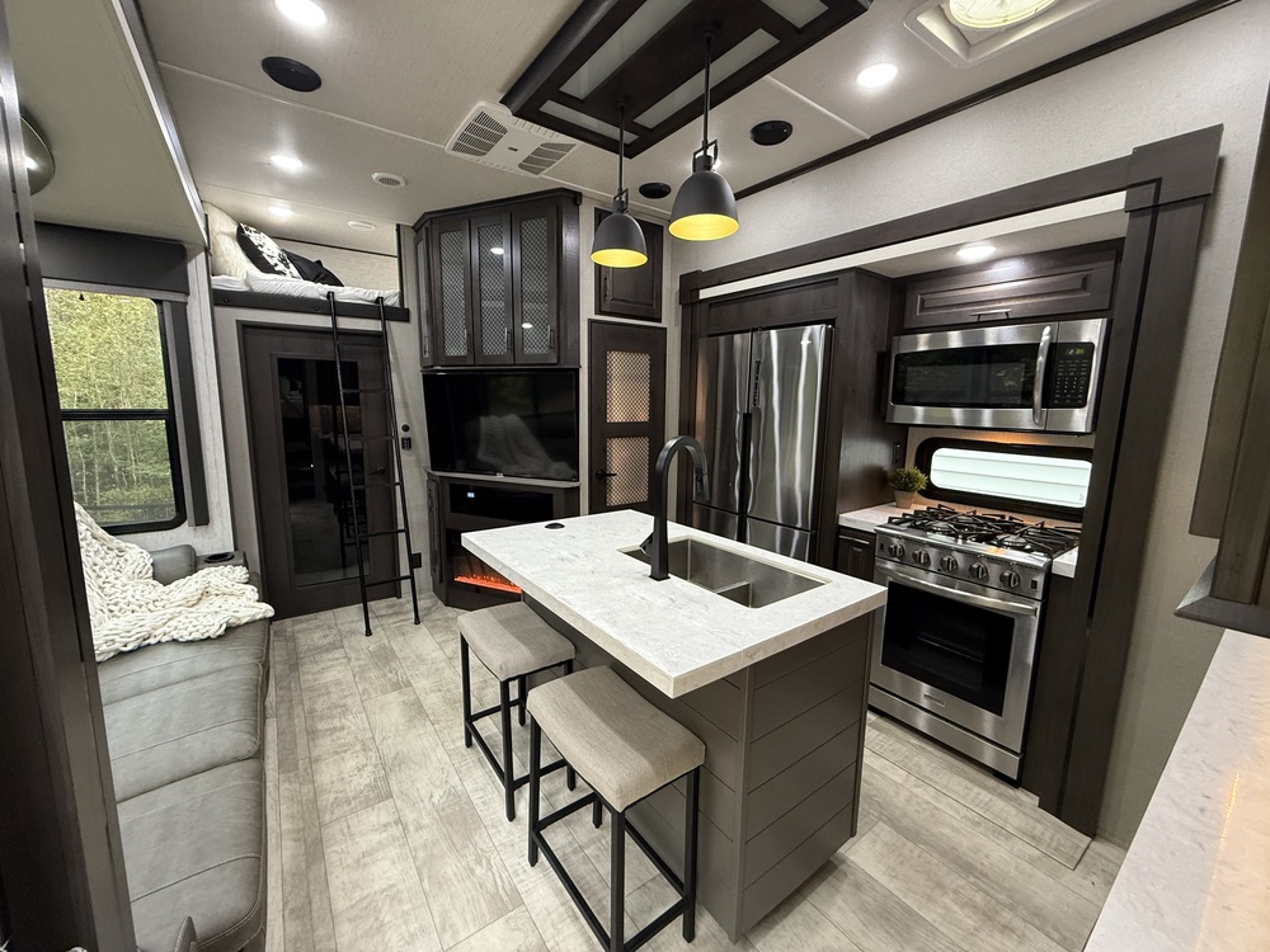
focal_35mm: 14
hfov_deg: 102.1
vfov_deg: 85.7
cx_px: 635
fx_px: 514
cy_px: 476
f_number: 2.2
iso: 400
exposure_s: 1/62
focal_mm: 2.22
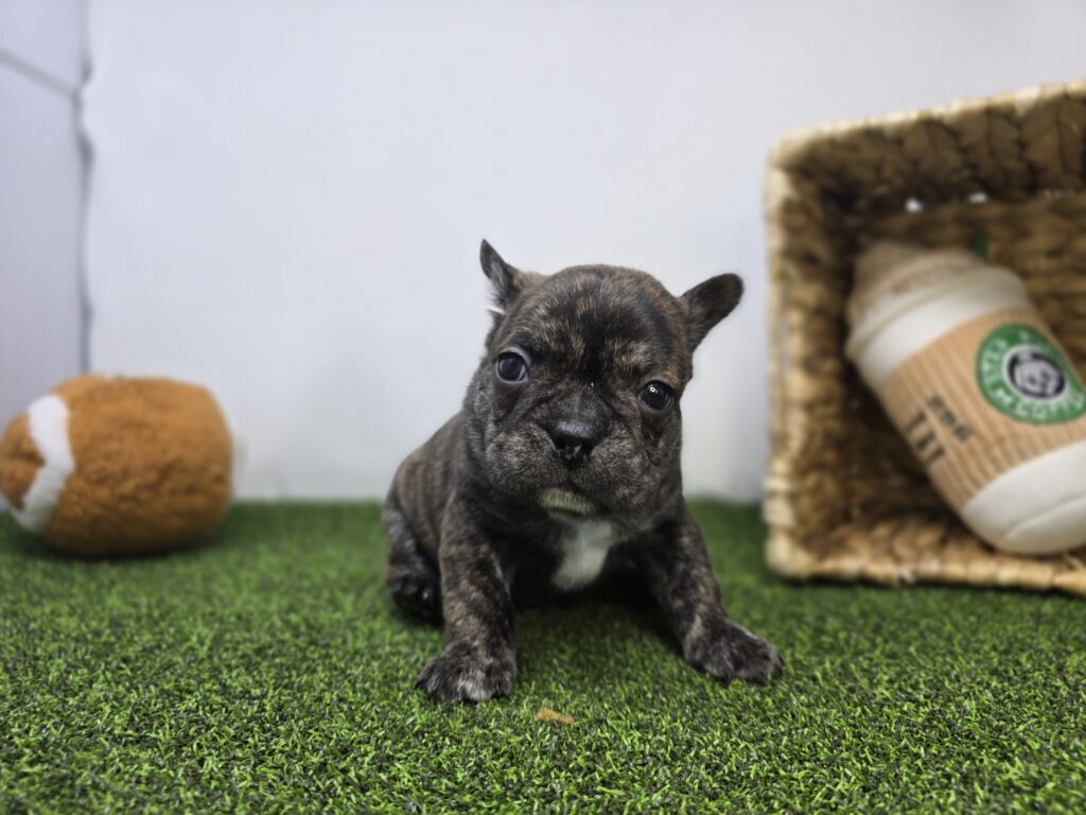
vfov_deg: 58.9
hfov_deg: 73.9
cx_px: 543
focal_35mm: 23
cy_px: 408
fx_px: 722
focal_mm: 6.3
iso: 32
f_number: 1.7
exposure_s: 1/69.4
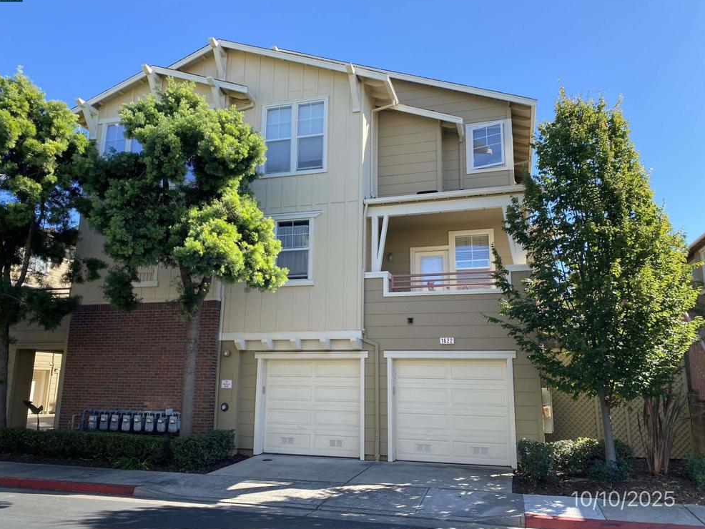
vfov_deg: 51.4
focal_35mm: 27
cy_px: 264
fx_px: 550
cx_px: 341
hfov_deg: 65.3
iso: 32
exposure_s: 1/757
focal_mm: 4.25
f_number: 1.8
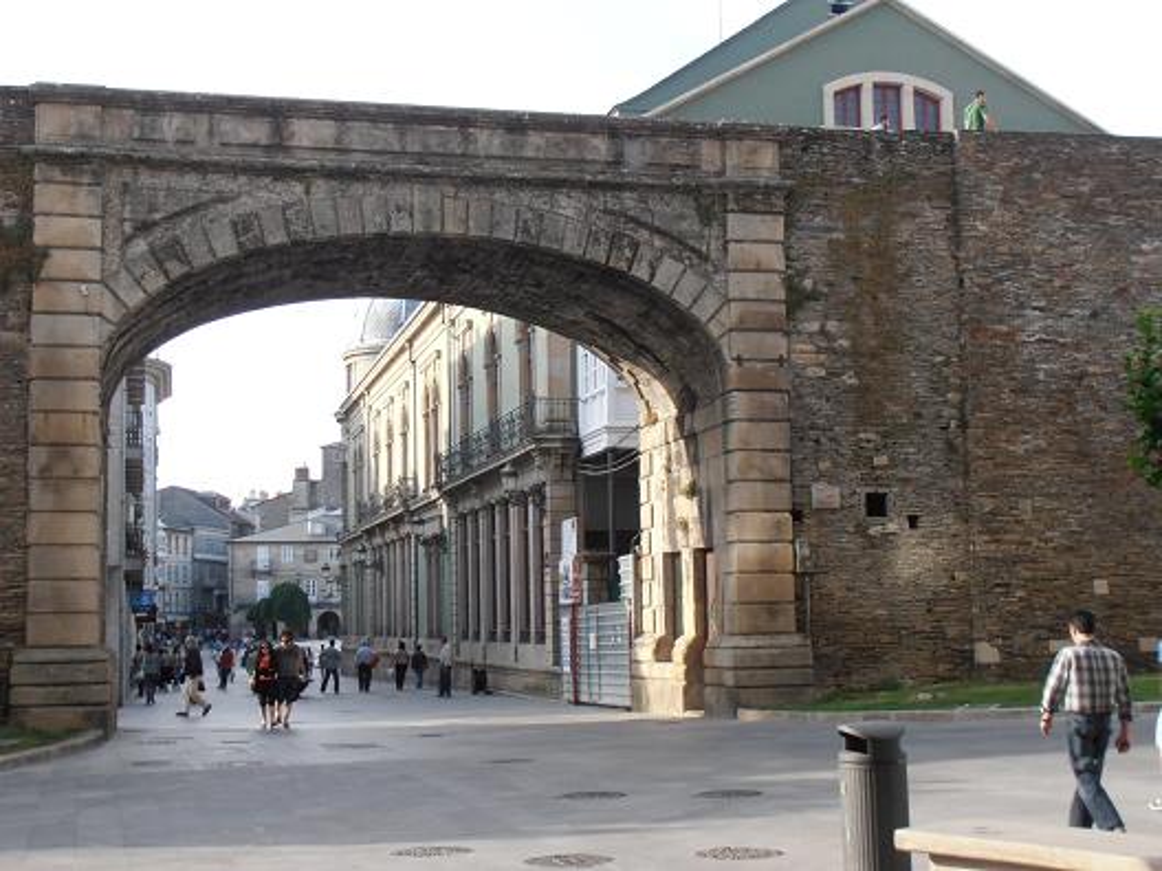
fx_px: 1913
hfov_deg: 33.8
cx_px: 581
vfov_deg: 25.7
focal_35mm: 57
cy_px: 436
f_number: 4.5
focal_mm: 10.04
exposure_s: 1/200
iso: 80
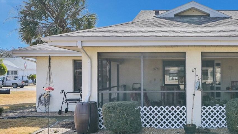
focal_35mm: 42
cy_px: 67
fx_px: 265
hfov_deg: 45.4
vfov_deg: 28.4
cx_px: 197
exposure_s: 1/800
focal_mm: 21.5
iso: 400
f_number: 8
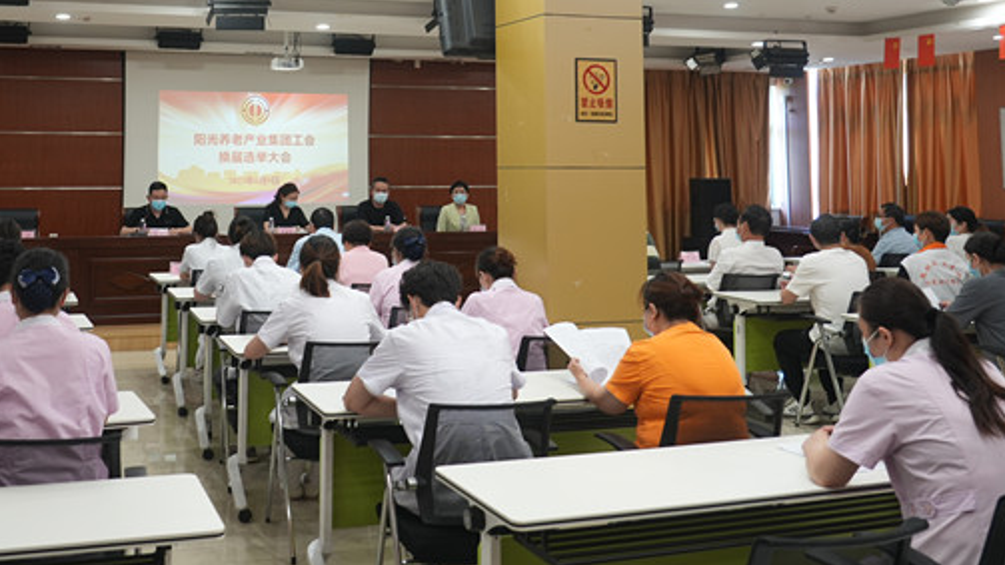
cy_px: 63
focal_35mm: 40
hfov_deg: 49.6
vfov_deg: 28.6
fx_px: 1066
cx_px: 336
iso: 500
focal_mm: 24
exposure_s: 1/30
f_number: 4
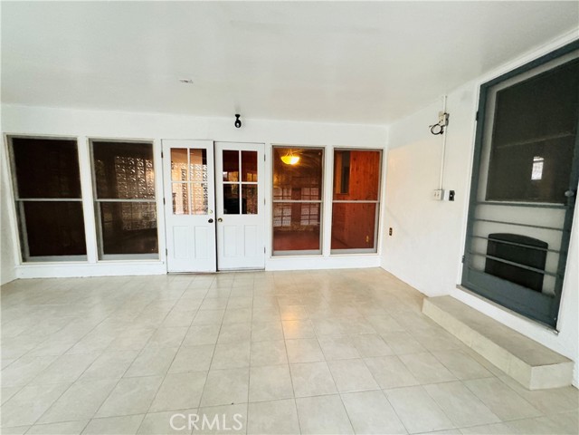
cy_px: 218
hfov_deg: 102.1
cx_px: 290
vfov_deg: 85.7
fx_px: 234
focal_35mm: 14
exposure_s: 1/60
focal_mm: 2.22
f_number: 2.2
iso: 1000
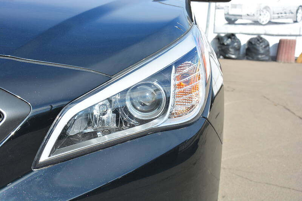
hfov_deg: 35.1
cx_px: 151
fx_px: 478
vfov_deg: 23.8
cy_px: 100
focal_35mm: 57
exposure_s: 1/125
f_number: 8
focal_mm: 38
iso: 100
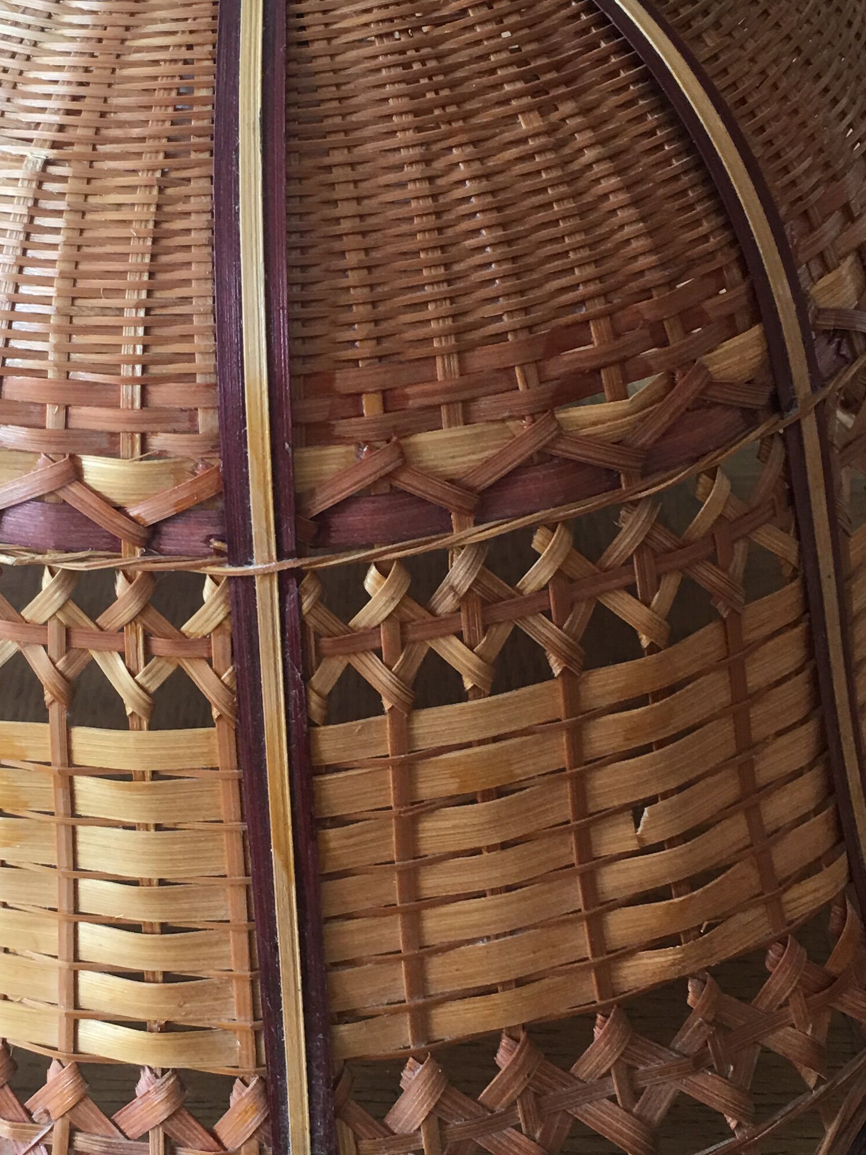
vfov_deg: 32.7
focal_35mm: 59
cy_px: 605
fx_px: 1968
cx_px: 291
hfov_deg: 24.7
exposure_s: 1/33
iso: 32
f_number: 2.2
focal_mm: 4.15
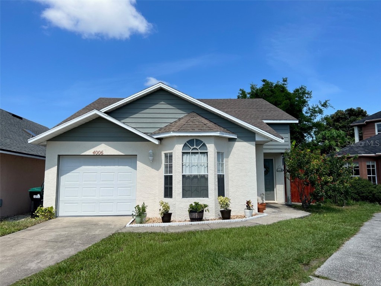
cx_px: 190
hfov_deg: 67.3
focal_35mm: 26
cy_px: 143
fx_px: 286
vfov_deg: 53.1
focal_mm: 5.7
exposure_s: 1/5076
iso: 50
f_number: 1.5
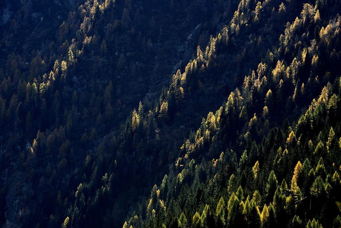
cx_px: 170
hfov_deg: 10.3
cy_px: 114
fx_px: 1896
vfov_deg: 6.9
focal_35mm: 200
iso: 2000
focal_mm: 200
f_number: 9
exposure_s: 1/1600
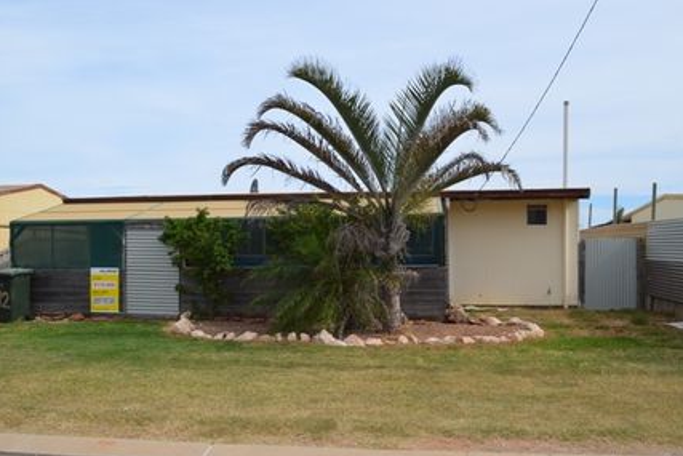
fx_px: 626
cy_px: 249
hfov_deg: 57.2
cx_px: 347
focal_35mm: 33
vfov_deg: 40.0
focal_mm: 20
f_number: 10
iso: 100
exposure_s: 1/200
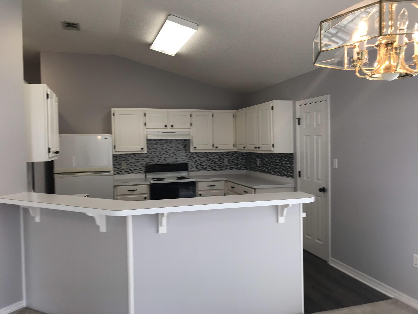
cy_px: 157
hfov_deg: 63.4
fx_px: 338
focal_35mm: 28
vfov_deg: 49.7
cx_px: 209
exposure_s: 1/60
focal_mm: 3.99
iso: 25
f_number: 1.8
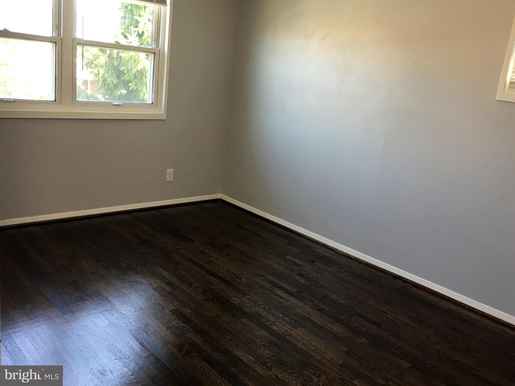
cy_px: 193
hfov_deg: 61.7
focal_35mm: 29
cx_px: 258
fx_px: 432
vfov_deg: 48.2
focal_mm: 4.15
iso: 32
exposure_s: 1/30
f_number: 2.2
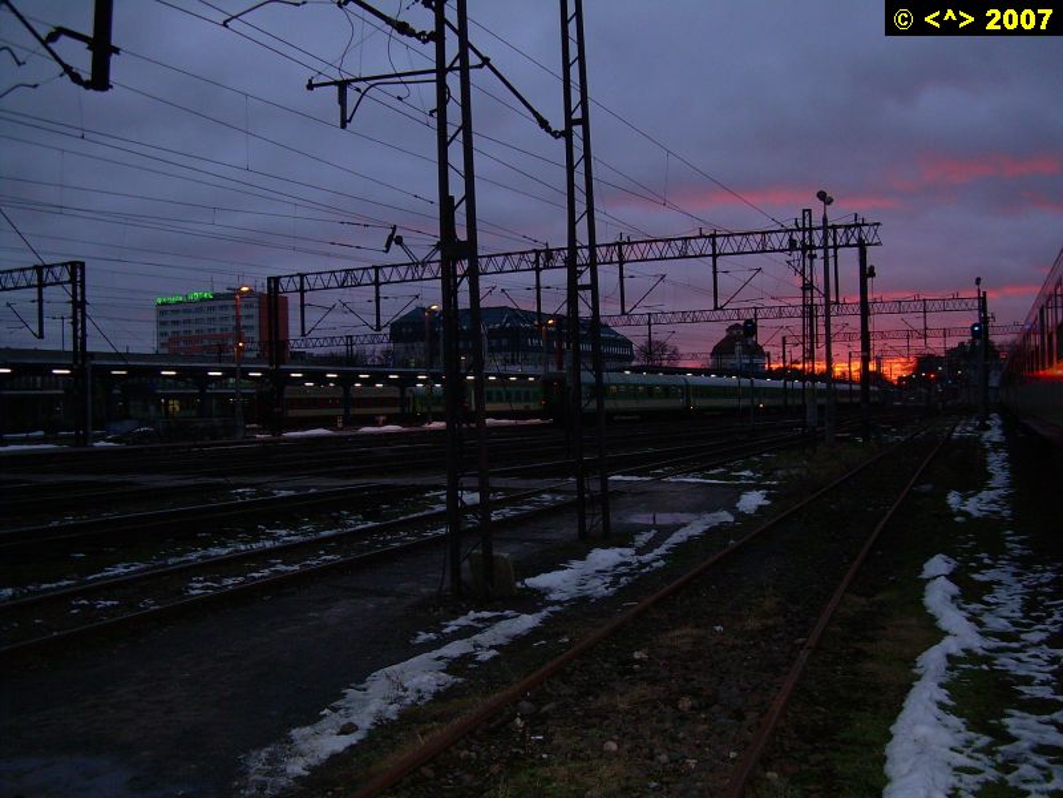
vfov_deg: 37.7
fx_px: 1167
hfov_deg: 49.0
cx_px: 532
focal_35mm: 38
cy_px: 399
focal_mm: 6.3
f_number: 2.8
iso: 168
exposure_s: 1/60
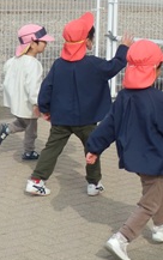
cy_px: 84
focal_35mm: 117
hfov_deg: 11.2
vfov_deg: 17.8
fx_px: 830
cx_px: 140
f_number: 3.8
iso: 80
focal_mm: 8
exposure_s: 1/500
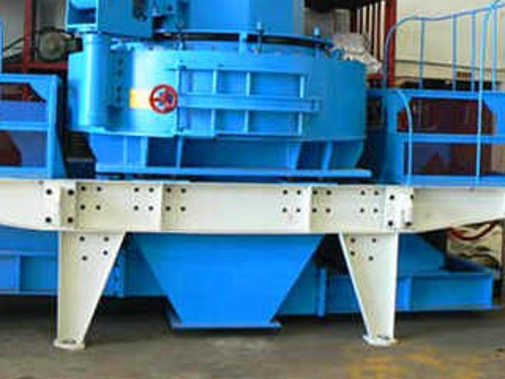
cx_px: 209
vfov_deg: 28.9
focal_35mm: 50
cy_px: 121
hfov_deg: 38.1
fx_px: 729
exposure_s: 1/50
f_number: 3.6
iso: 100
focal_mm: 6
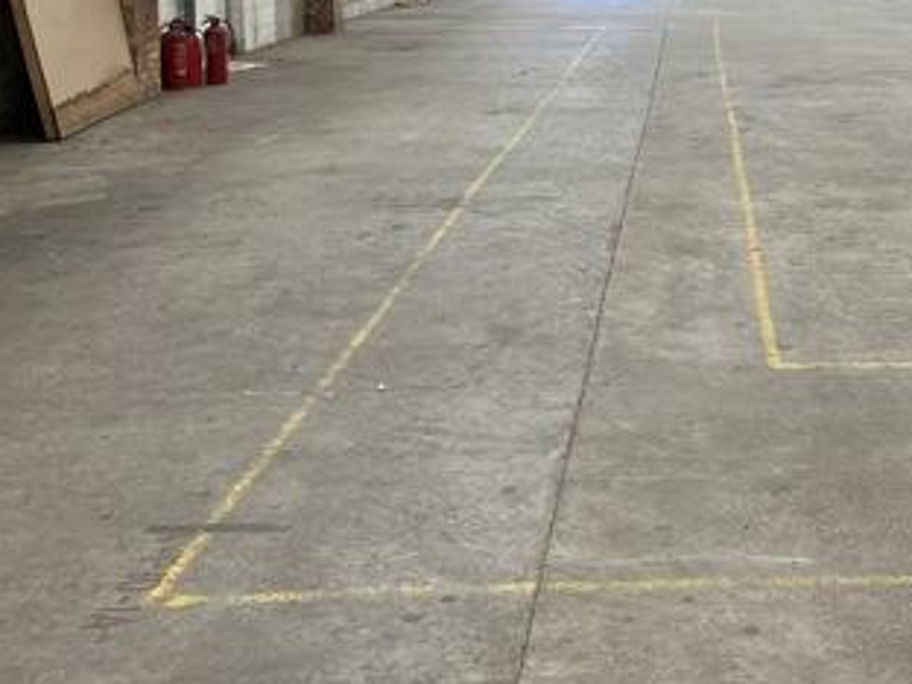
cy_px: 41
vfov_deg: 27.8
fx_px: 1317
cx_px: 804
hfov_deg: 36.1
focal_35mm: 50
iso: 100
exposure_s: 1/100
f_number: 1.6
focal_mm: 5.1
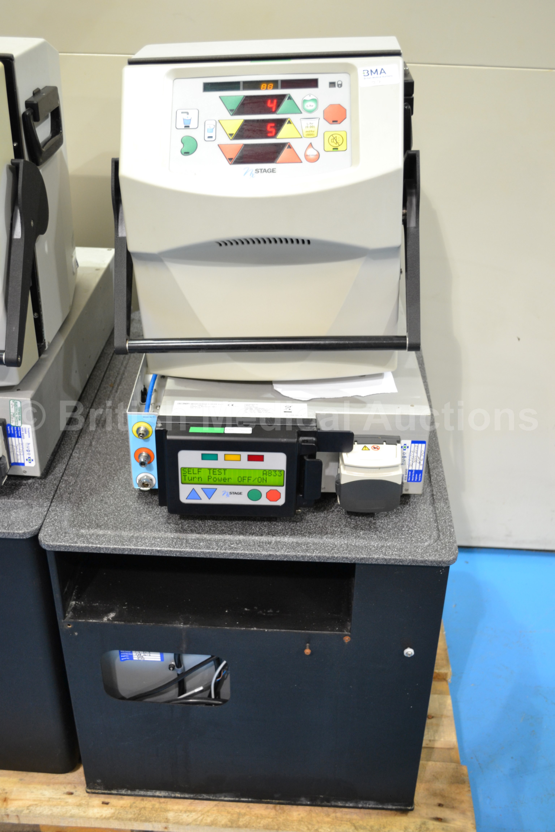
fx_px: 902
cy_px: 416
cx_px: 278
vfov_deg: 49.6
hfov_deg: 34.2
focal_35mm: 39
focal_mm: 26
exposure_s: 1/15
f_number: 4.2
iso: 640
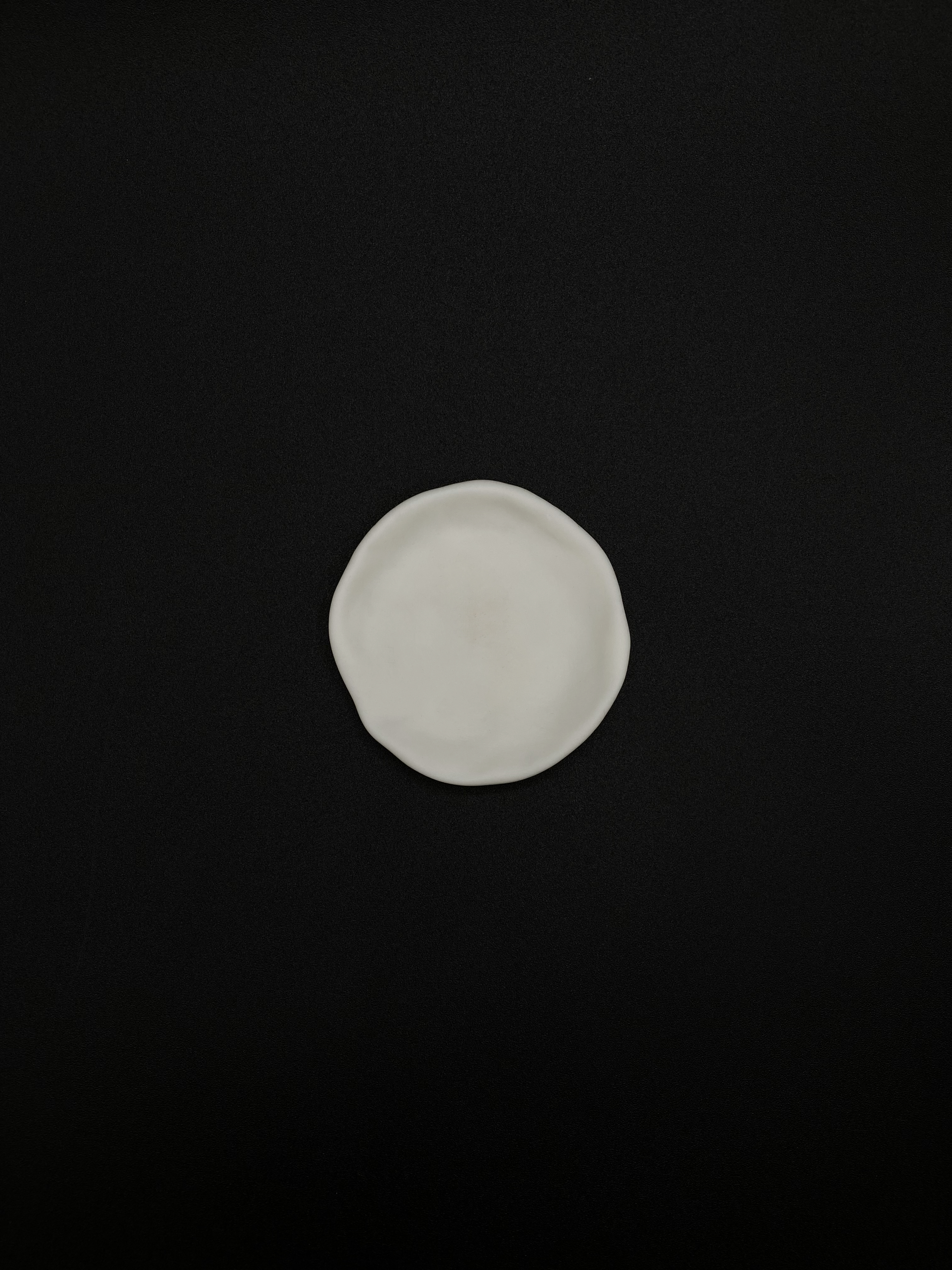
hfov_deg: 53.1
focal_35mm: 26
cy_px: 635
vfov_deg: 67.3
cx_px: 476
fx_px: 953
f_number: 1.8
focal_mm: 4.2
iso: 32
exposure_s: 1/1543
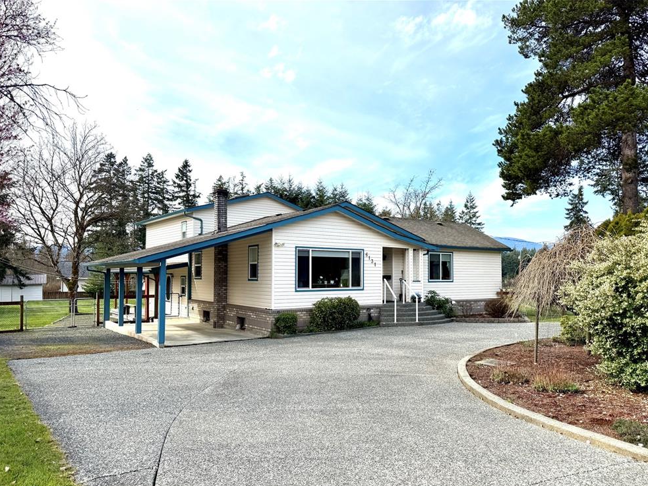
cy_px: 253
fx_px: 468
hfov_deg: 69.4
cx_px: 331
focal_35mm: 25
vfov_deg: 54.9
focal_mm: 6.76
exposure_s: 1/3759
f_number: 1.78
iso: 80
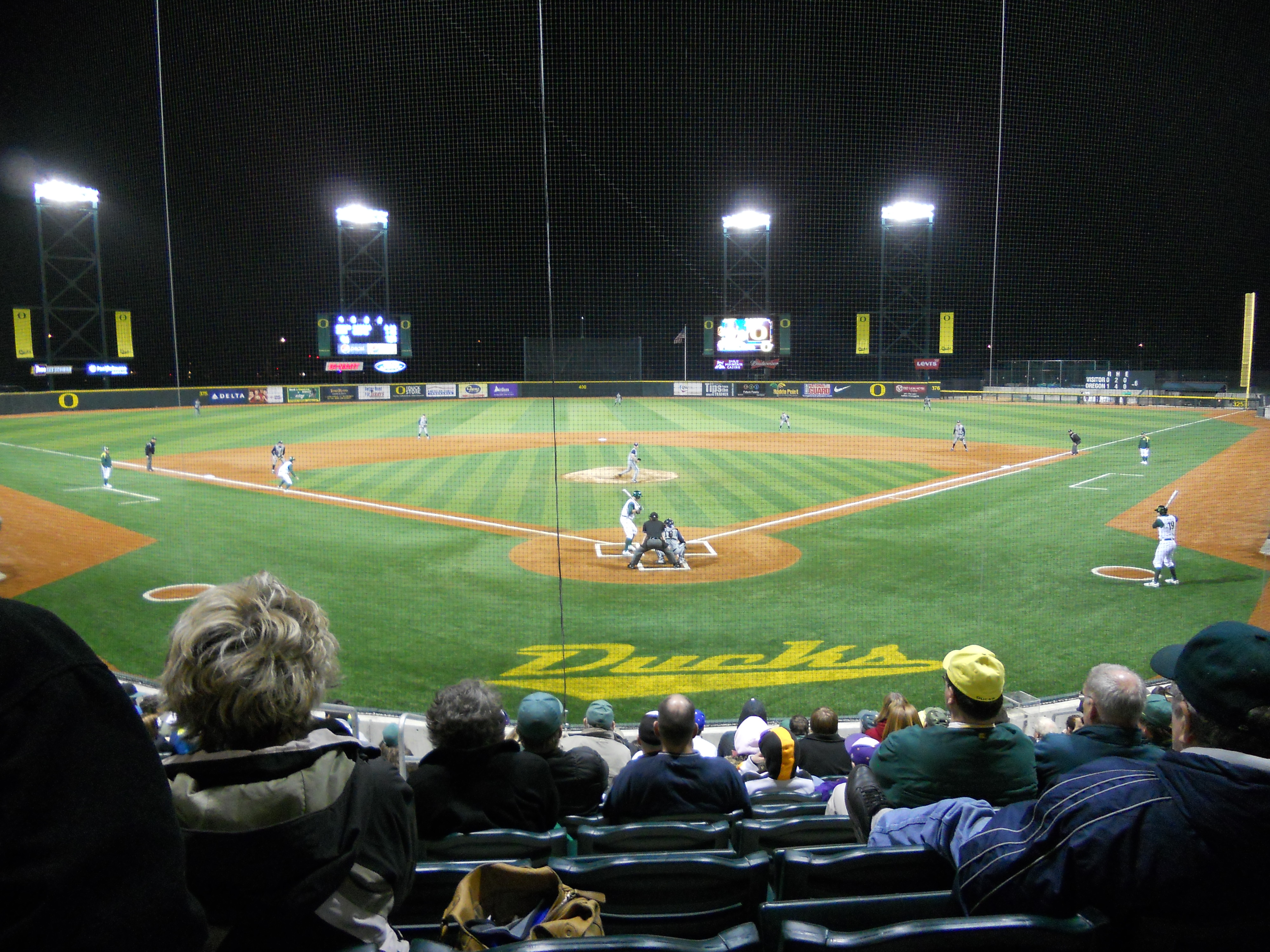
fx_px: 991
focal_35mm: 27
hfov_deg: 65.3
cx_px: 635
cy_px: 476
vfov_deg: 51.4
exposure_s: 1/30
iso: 320
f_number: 3.2
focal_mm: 4.9
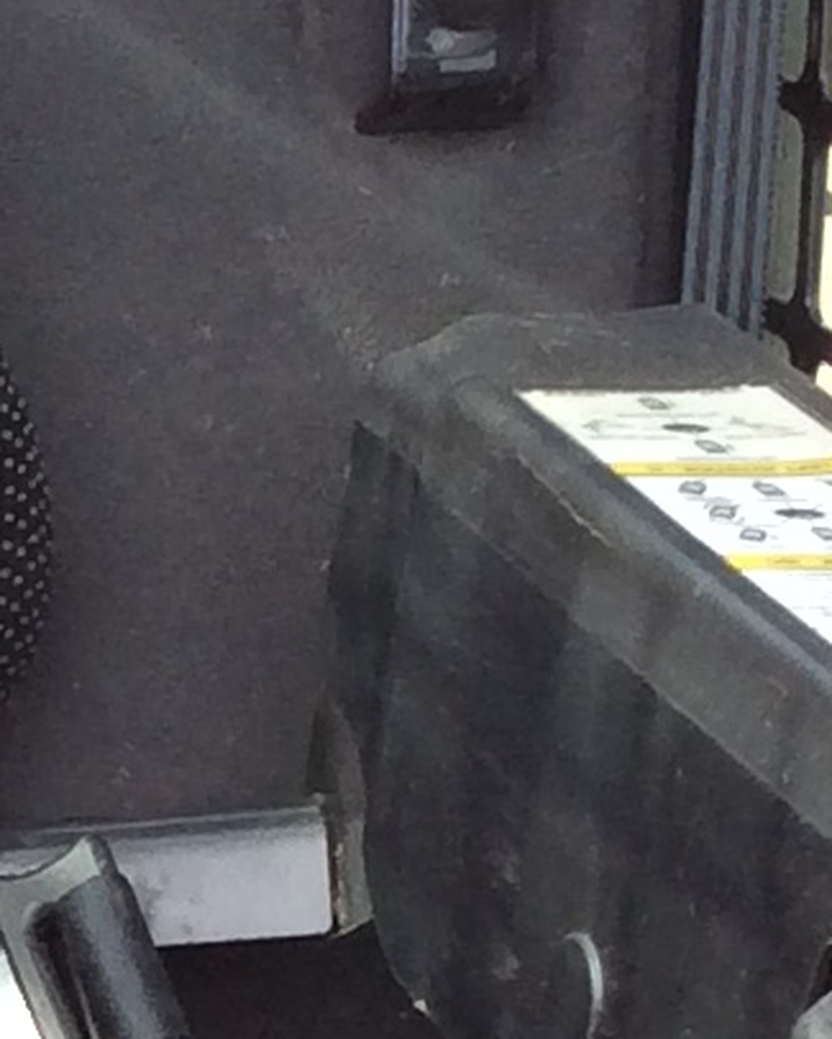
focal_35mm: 199
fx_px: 6123
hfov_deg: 7.5
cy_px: 1274
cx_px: -824
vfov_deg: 9.6
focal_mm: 3.3
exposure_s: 1/140
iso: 32
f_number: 2.4
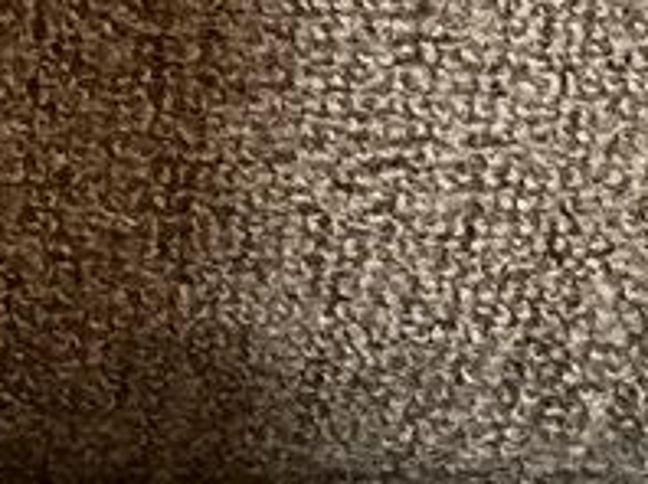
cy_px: -217
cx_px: -1003
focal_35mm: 237
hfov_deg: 7.7
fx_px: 4431
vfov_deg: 6.2
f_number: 2.4
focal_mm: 3.3
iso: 400
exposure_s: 1/40
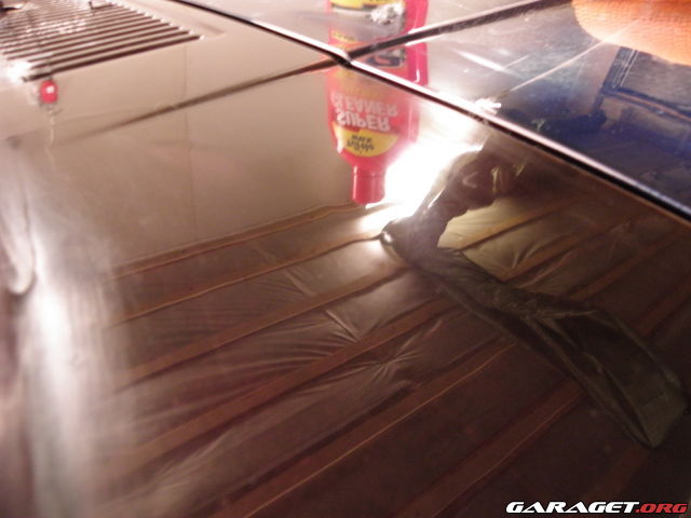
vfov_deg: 53.1
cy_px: 259
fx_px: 519
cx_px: 346
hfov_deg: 67.3
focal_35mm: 26
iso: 400
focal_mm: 4.6
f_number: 2.8
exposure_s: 1/2.5
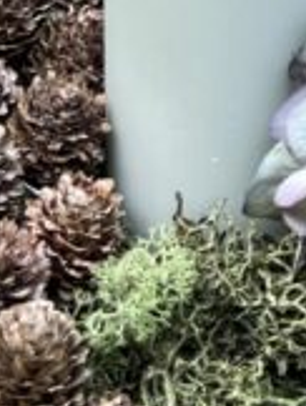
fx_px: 2034
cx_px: 361
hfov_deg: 8.5
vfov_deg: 10.7
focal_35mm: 173
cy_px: -333
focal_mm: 5.7
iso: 50
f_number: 1.5
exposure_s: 1/121
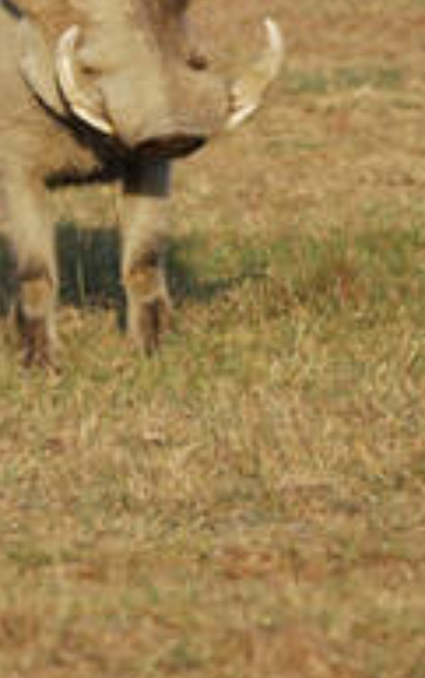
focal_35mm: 2217
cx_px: 67
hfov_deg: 0.6
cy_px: 60
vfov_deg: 0.9
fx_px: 40994
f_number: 5.6
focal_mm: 400
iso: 220
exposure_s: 1/400
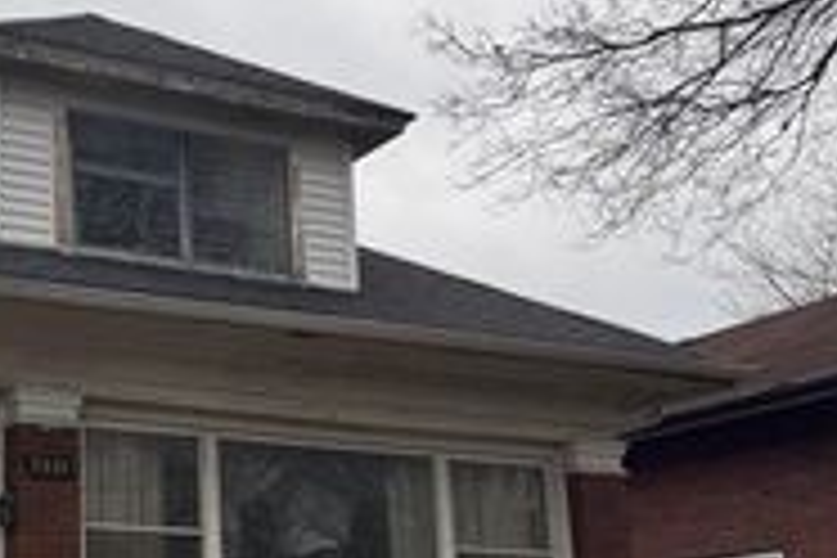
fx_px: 1558
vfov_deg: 20.2
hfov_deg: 28.7
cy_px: 398
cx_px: 58
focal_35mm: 67
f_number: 1.78
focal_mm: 6.76
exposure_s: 1/539
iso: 80
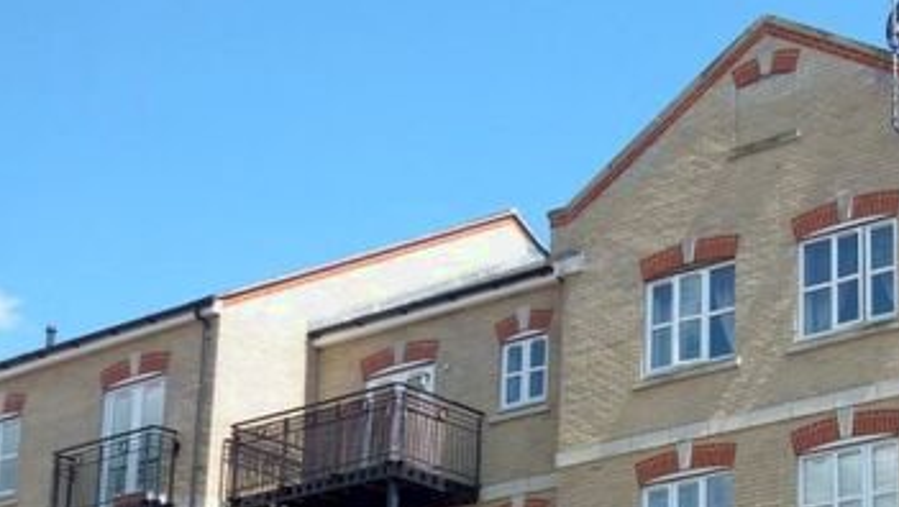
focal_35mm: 89
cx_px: 853
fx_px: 2123
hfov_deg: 23.1
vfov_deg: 13.4
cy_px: 542
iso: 100
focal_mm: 7.4
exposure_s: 1/400
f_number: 3.6
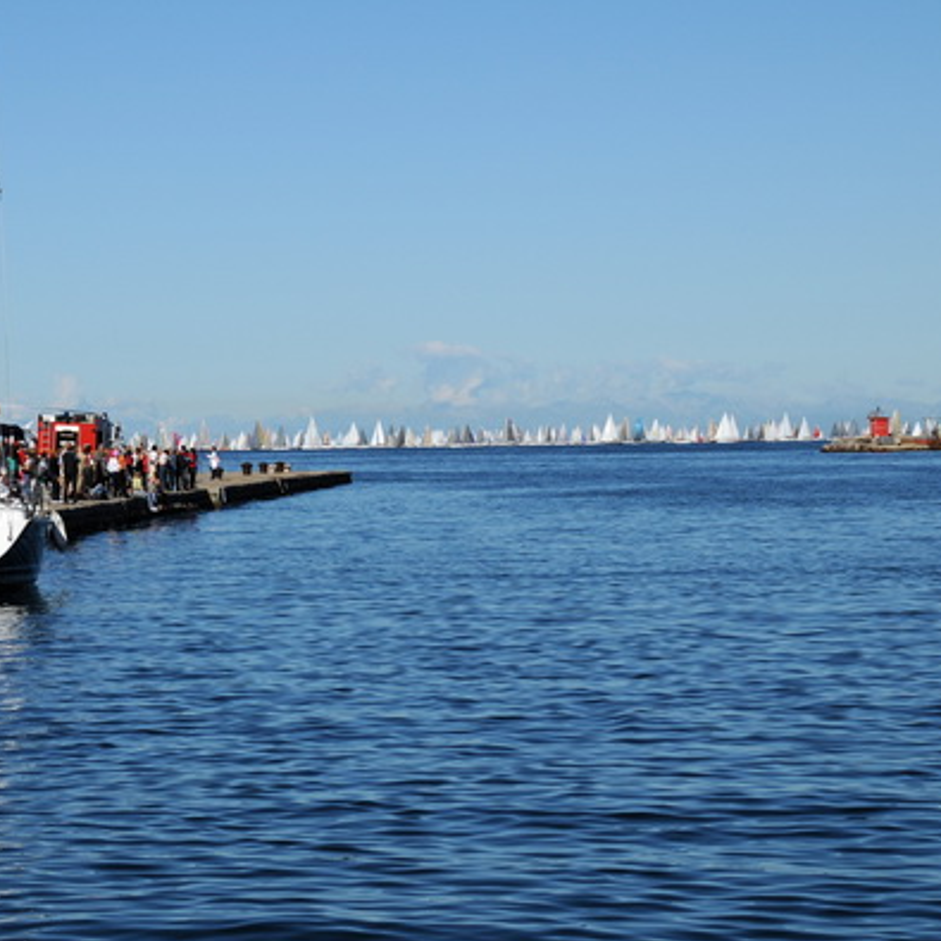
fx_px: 3691
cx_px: 243
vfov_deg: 14.5
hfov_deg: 14.5
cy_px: 473
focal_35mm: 120
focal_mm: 62
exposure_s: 1/640
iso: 200
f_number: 13
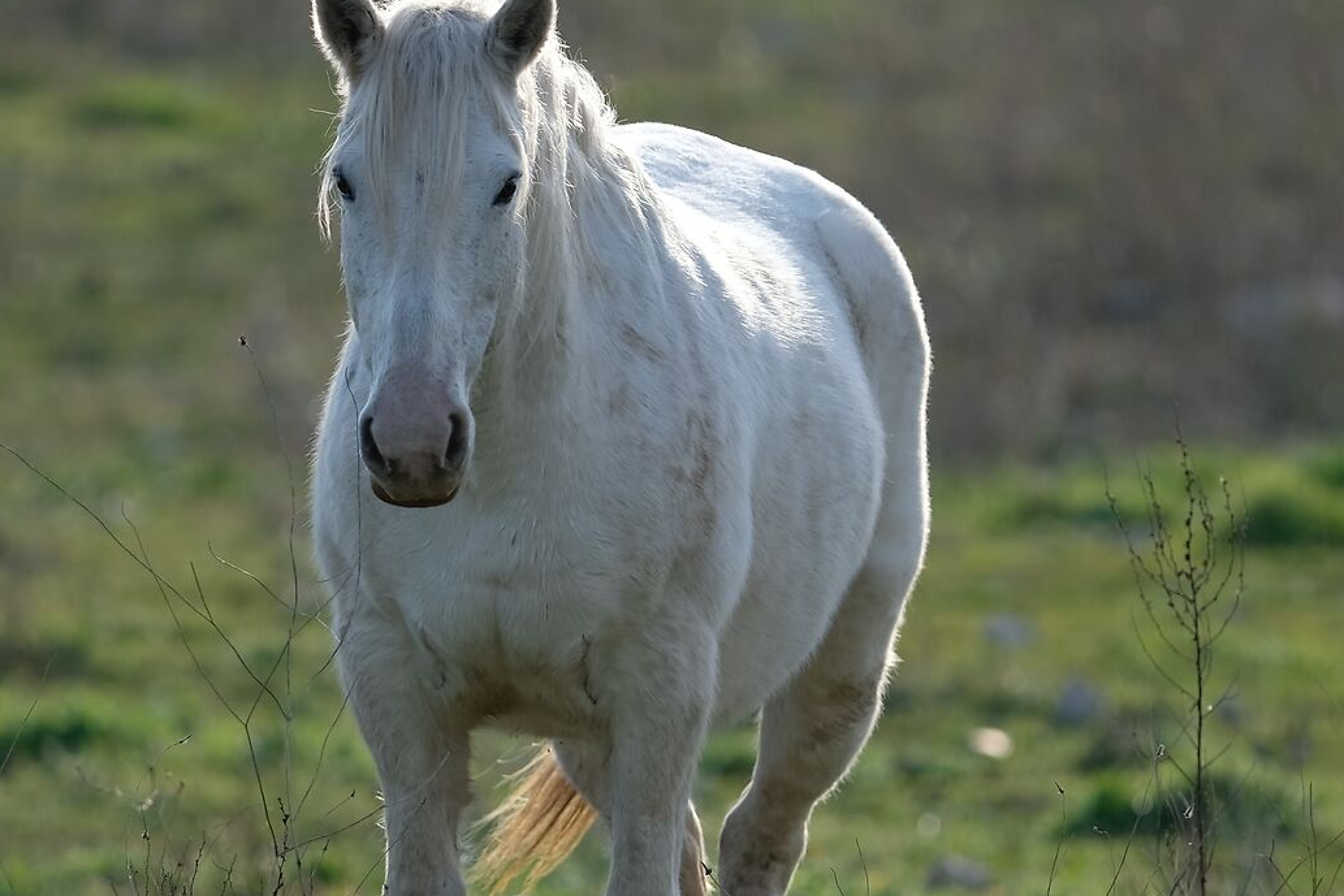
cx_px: 558
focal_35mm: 697
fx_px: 26023
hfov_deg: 3.0
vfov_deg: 2.0
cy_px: 550
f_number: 2
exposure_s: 1/3200
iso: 200
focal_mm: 200
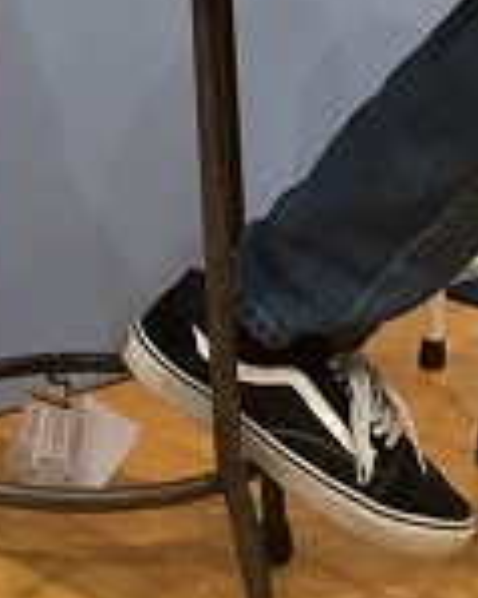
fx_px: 2160
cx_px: 293
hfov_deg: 12.6
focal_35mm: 122
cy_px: -112
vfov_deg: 15.2
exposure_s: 1/30
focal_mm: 3.3
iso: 125
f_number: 2.4
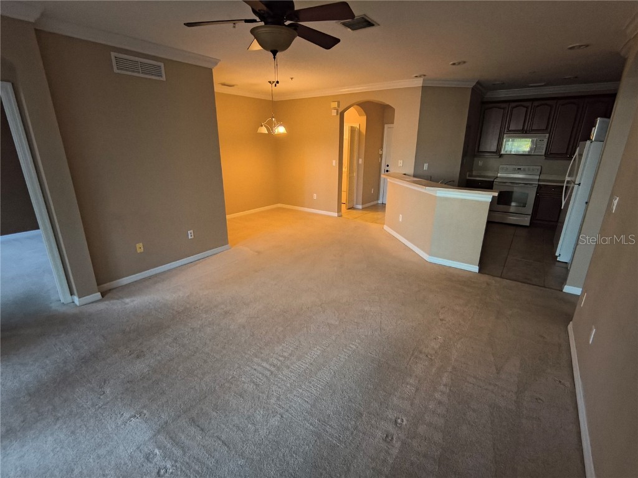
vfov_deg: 94.5
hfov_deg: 110.5
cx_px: 319
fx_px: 221
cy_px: 239
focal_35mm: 12
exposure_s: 1/40
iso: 1269
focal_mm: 2.13
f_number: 2.2
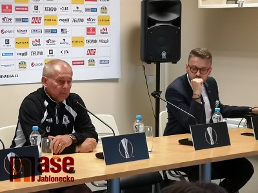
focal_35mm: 65
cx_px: 129
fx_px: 484
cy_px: 96
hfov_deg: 29.8
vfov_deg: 22.6
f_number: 1.8
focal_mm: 3.95
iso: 160
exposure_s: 1/50
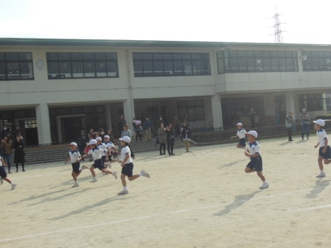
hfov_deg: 36.8
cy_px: 124
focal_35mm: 52
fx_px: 497
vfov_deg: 28.0
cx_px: 166
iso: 125
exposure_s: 1/640
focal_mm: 9.3
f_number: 4.7
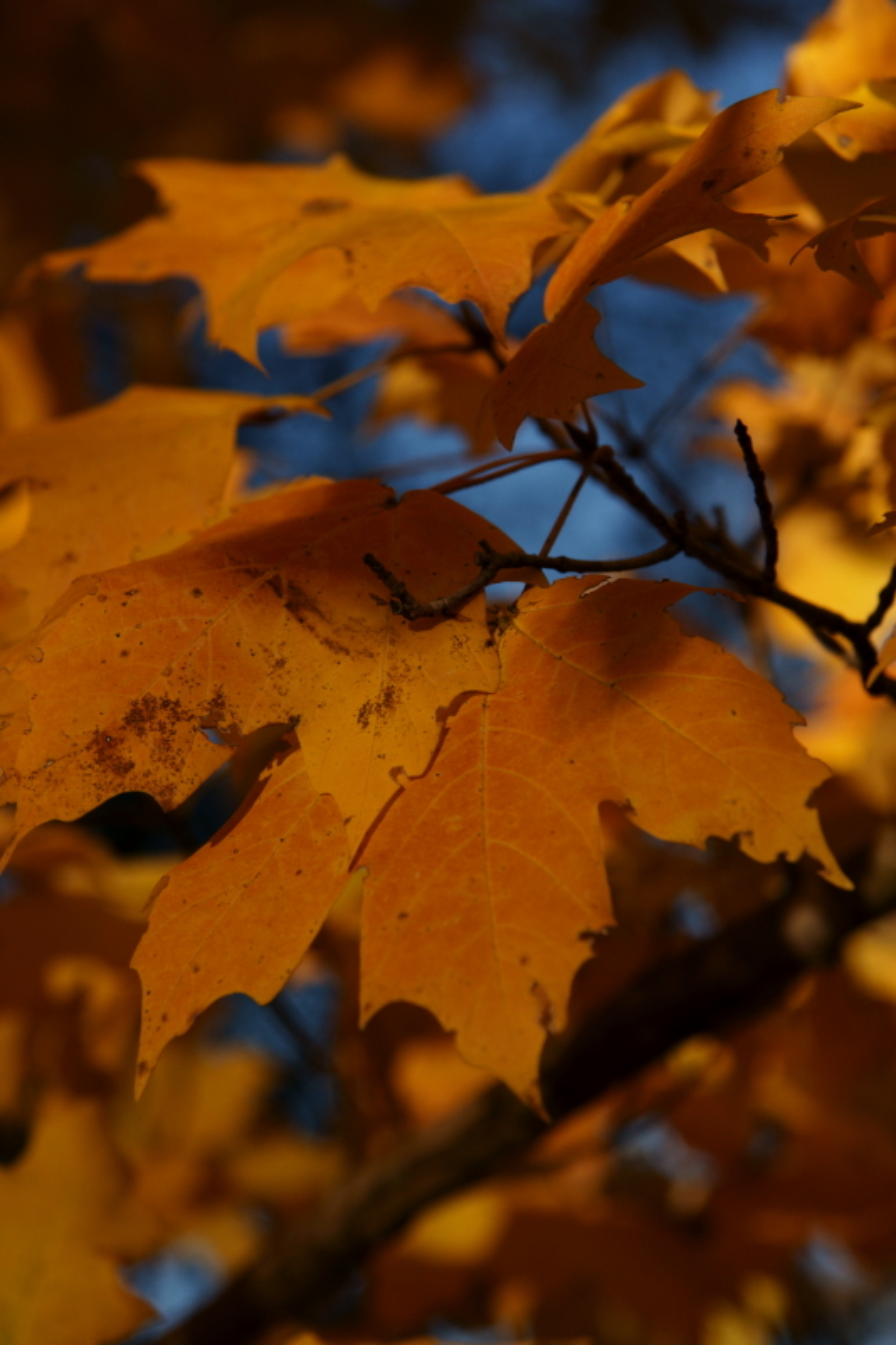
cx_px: 448
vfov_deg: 17.1
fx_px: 4482
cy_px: 672
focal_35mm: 120
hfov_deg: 11.4
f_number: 7.1
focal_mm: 80
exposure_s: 1/200
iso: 200
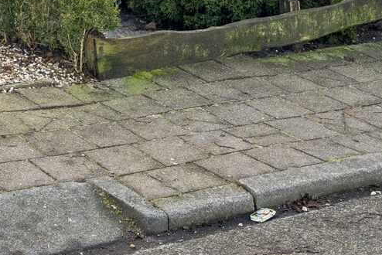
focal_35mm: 85
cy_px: -271
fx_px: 904
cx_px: 4
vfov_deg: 13.5
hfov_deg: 22.9
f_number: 8
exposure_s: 1/200
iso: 800
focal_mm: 19.5
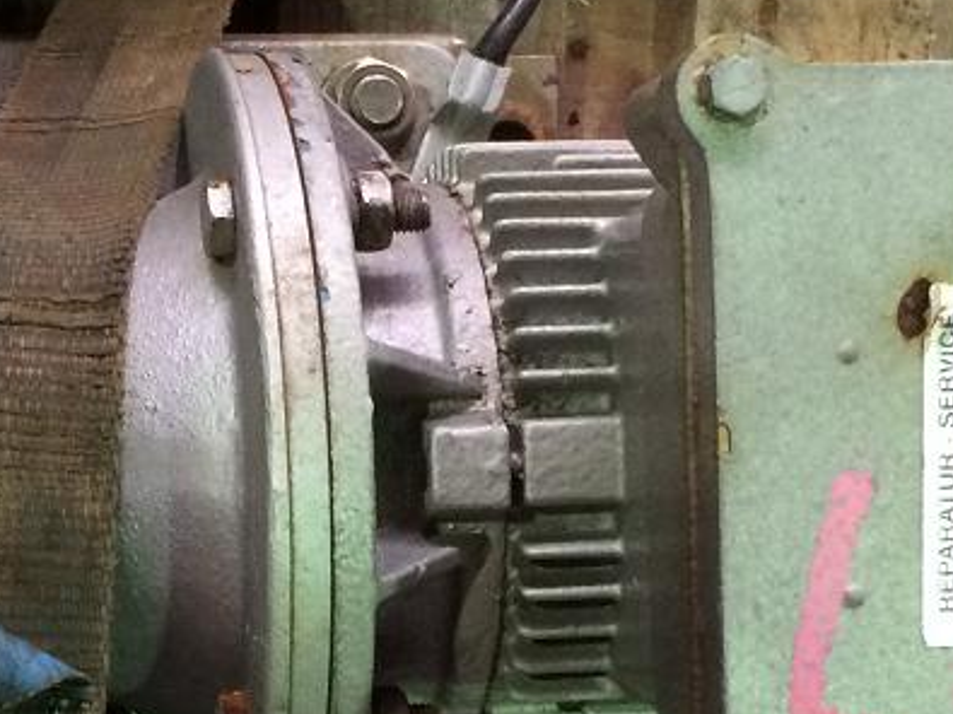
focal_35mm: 96
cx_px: 362
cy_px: 649
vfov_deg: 15.2
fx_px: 2642
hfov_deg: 20.4
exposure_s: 1/30
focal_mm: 4.15
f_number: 2.2
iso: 200
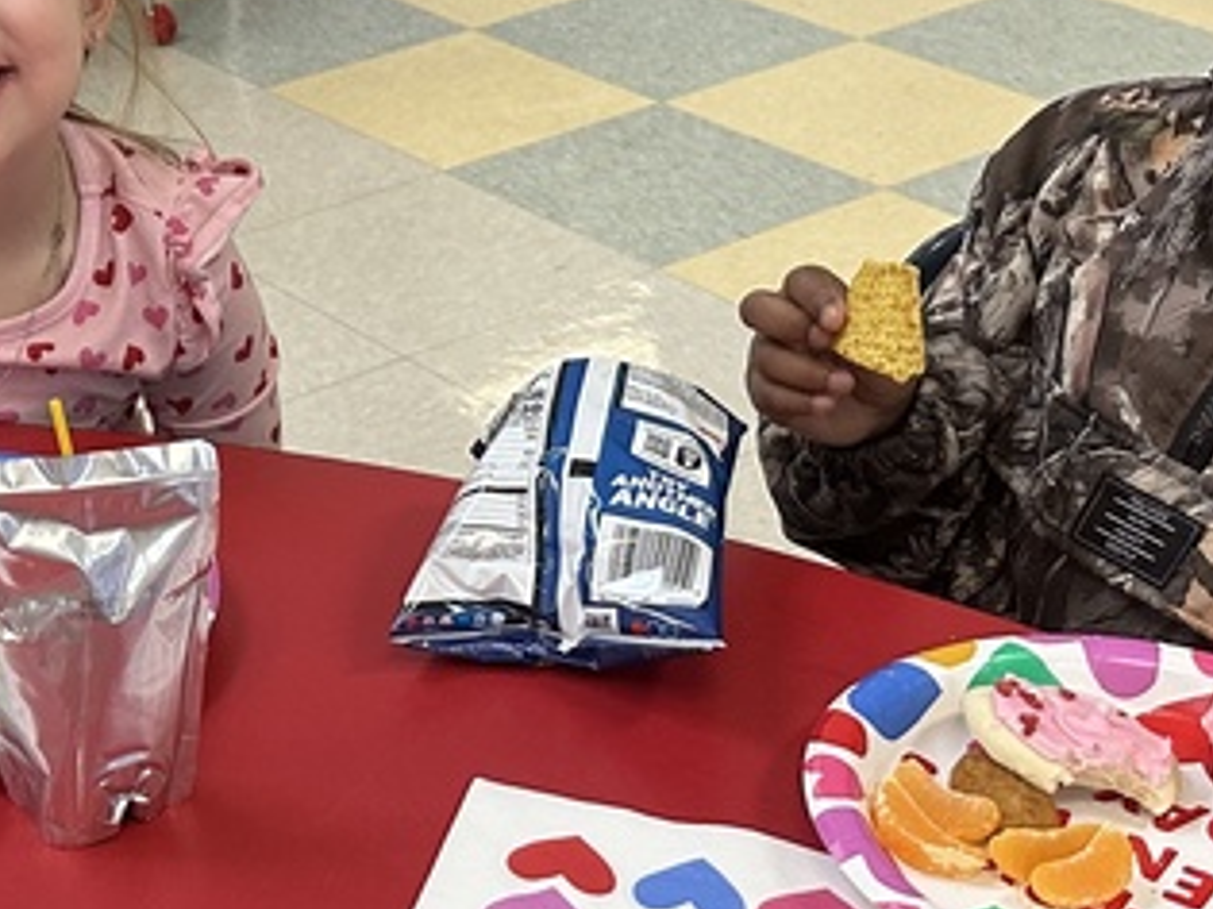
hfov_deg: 24.2
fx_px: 2732
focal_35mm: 78
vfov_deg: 18.7
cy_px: 185
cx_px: 77
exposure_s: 1/120
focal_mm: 6.86
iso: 200
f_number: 1.78
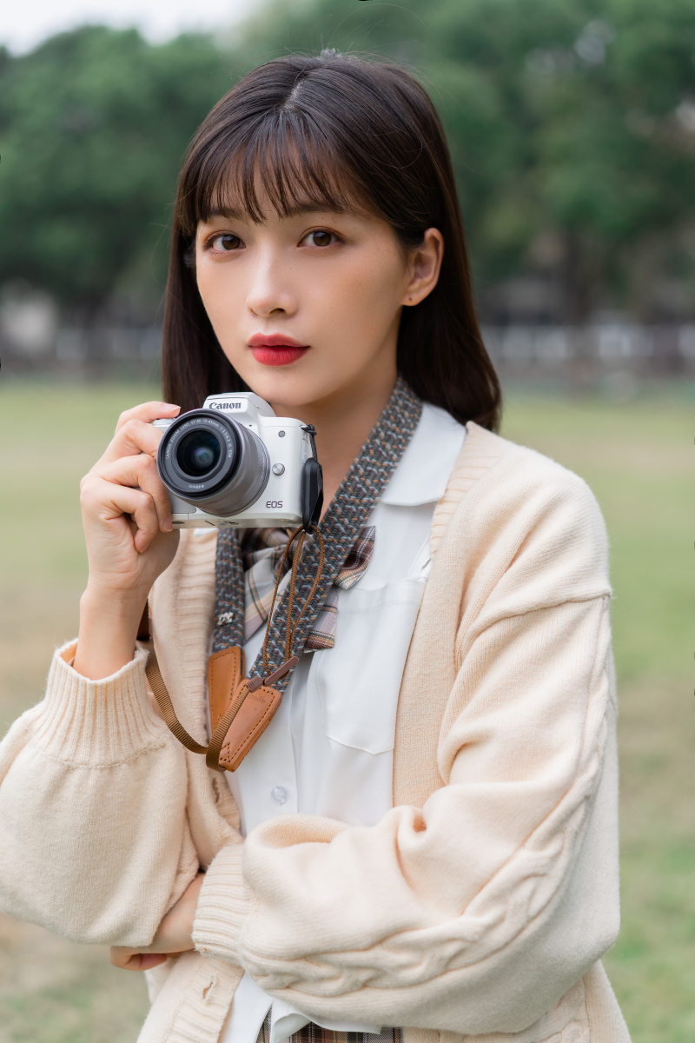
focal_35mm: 55
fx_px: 1593
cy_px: 522
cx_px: 348
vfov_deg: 36.2
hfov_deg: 24.6
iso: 125
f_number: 2.5
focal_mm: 55
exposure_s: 1/1000
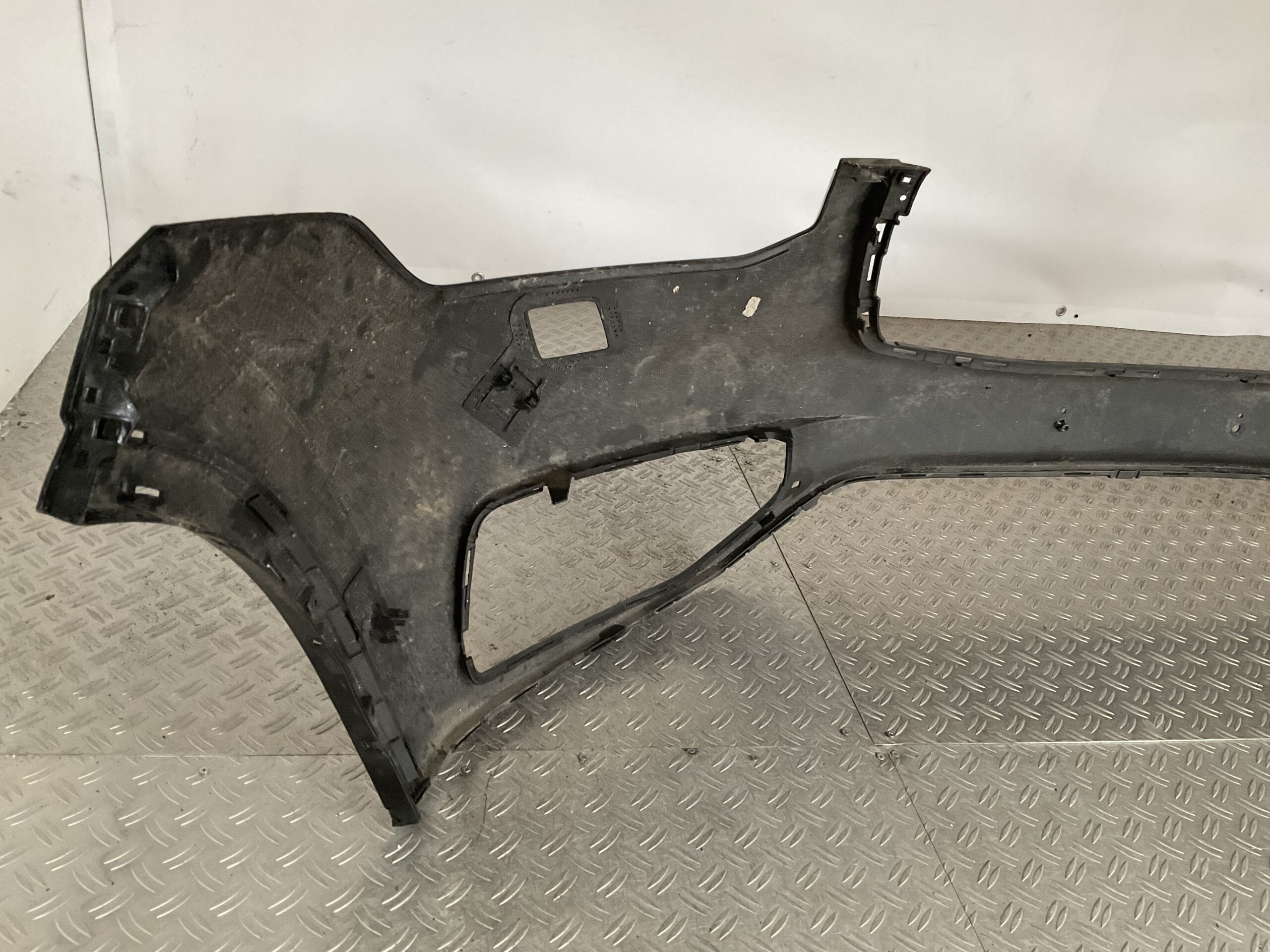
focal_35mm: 29
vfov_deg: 48.2
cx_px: 635
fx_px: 1064
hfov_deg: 61.7
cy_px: 476
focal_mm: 3
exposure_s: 1/50
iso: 160
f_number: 1.8
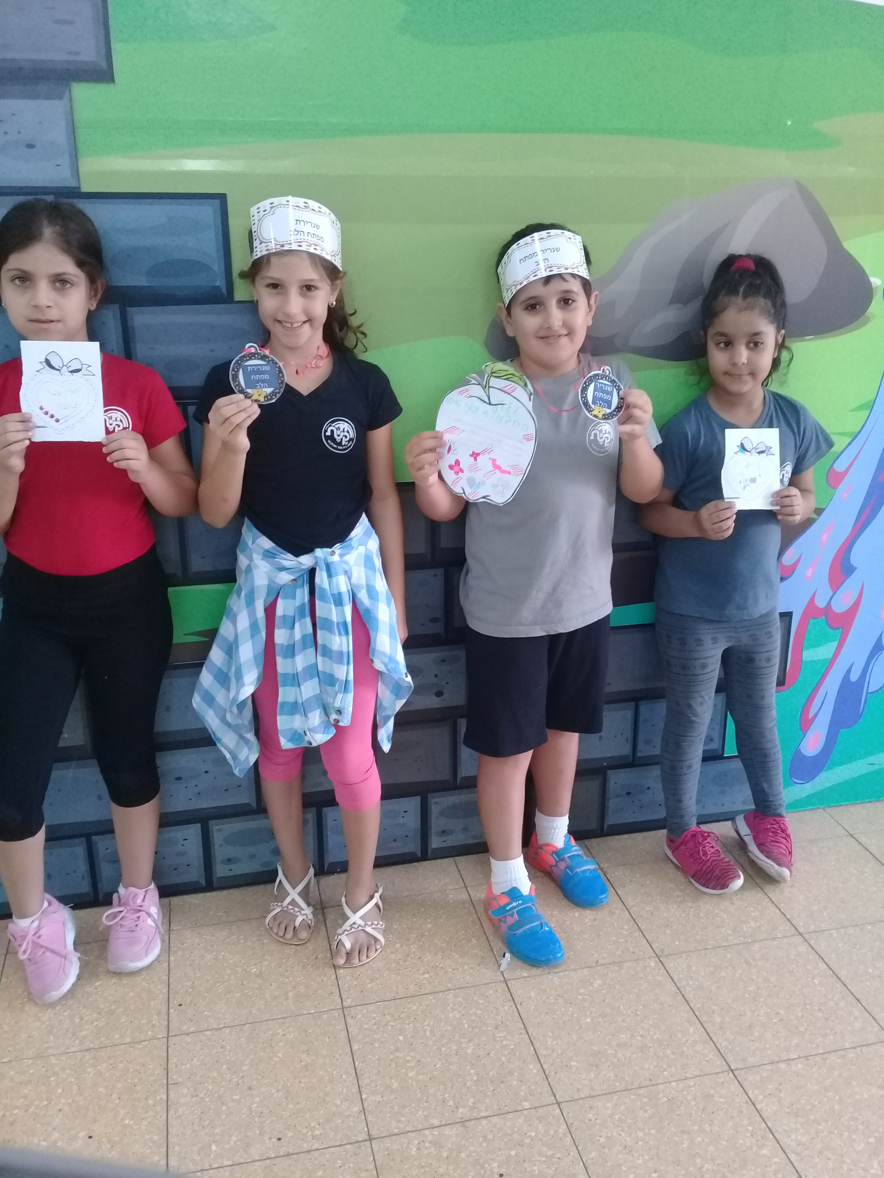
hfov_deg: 45.4
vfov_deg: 58.4
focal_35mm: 31
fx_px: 1056
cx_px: 442
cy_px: 589
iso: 160
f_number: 2.2
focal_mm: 3.3
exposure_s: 1/33
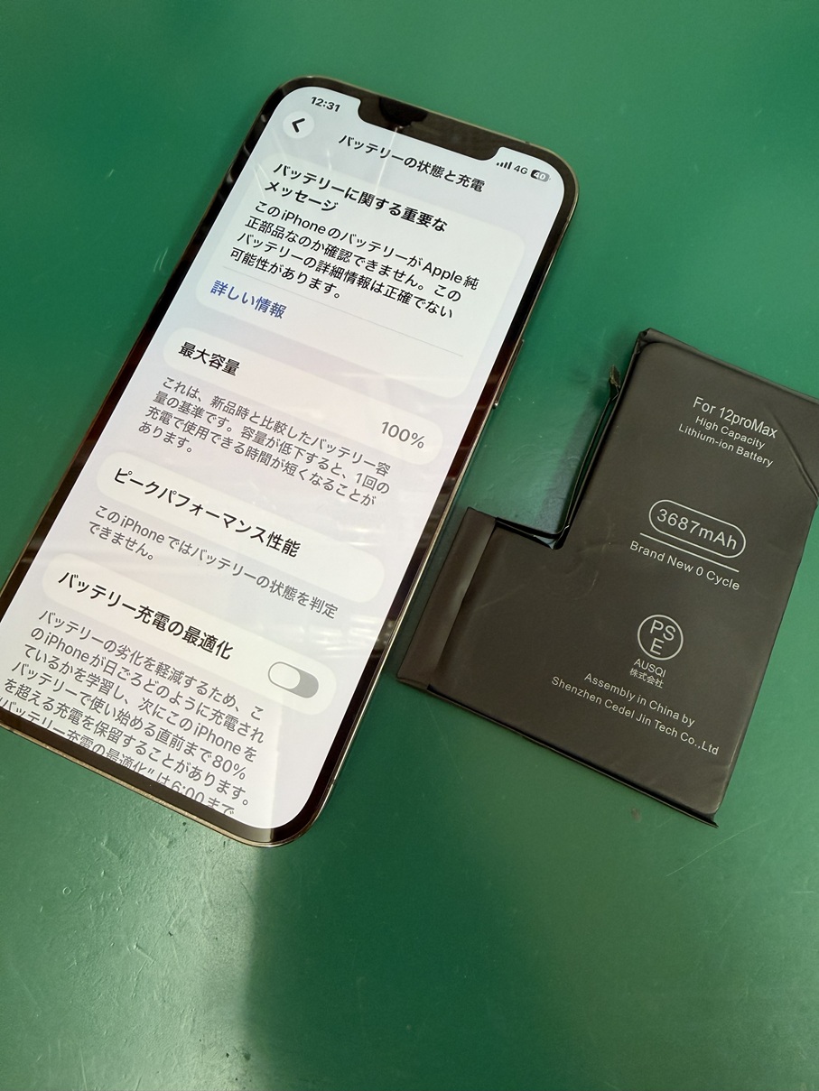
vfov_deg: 71.6
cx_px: 410
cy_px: 546
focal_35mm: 24
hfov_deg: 56.8
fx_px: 757
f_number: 2.2
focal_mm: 2.22
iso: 160
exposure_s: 1/100
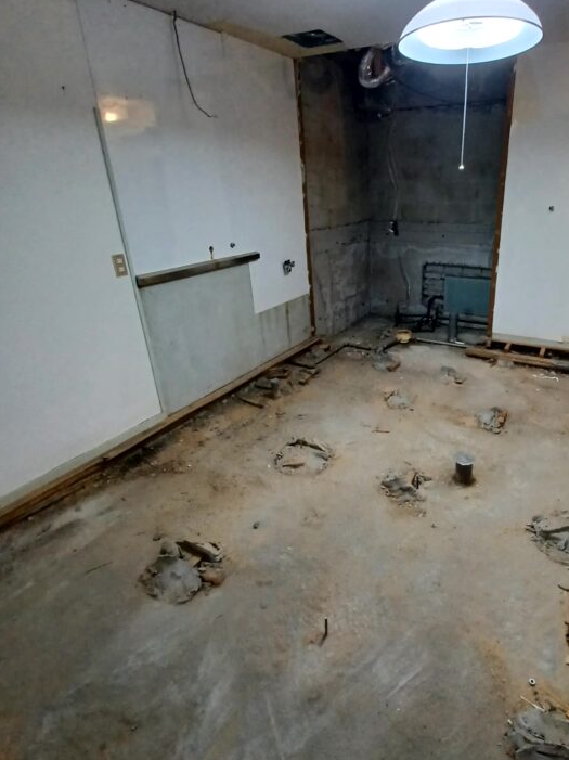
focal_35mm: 19
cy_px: 353
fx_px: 417
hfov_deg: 67.1
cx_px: 371
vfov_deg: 84.6
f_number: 2.2
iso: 160
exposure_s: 1/59
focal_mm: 1.42
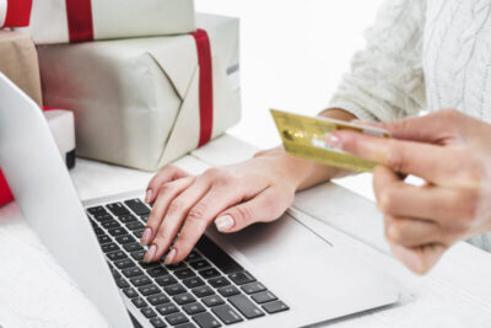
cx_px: 246
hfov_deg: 23.9
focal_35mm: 85
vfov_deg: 16.1
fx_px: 1160
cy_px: 164
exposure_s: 1/100
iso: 100
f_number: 8
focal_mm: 85
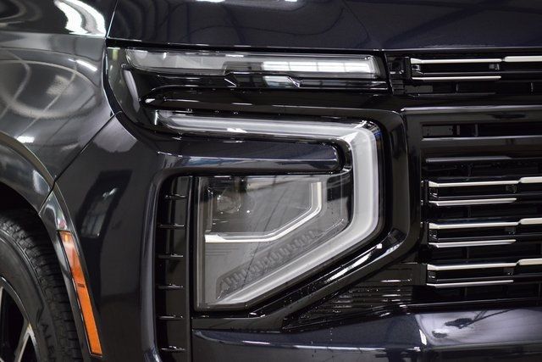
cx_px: 271
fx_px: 1581
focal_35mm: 105
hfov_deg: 19.5
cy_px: 181
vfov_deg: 13.0
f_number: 3.2
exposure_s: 1/125
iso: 1600
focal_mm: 70
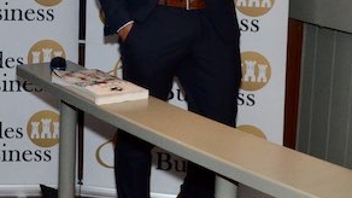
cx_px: -24
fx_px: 812
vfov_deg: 13.5
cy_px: -48
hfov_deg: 23.2
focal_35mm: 87
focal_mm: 18
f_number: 8
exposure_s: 1/60
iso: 1250
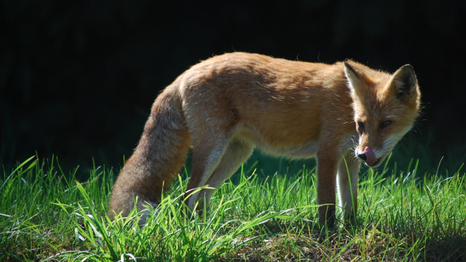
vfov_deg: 3.8
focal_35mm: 316
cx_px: 233
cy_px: 124
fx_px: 3904
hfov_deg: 6.8
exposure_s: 1/500
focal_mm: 200
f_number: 5.6
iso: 320
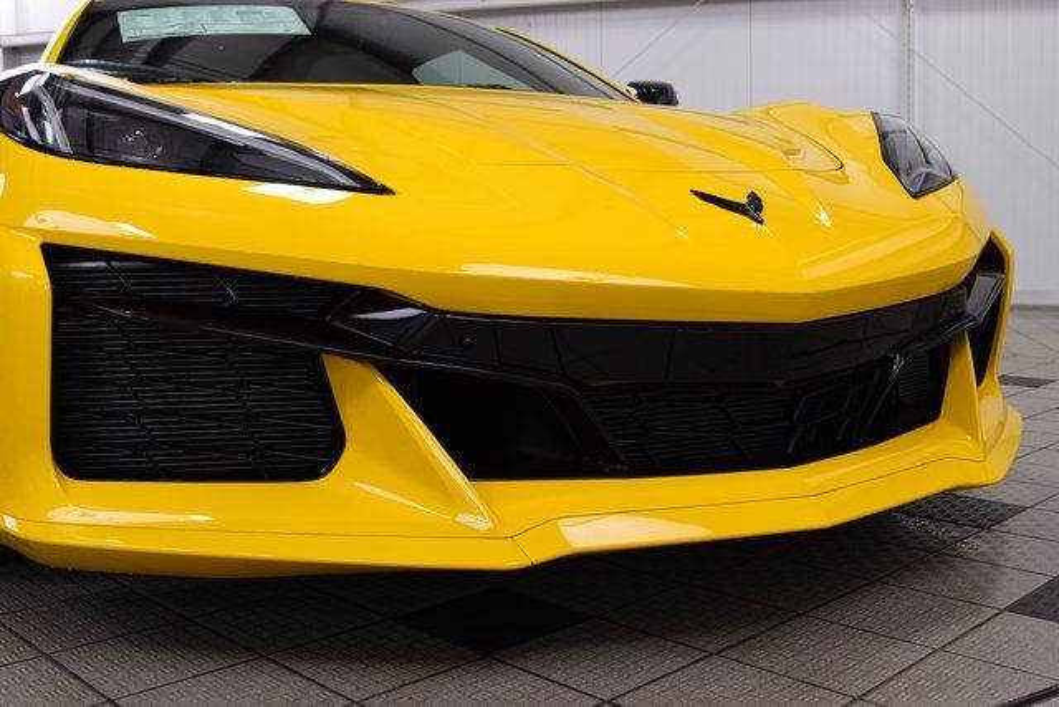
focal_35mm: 36
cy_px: 354
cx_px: 530
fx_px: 1059
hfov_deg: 53.1
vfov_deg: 36.9
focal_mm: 24
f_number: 7.1
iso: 400
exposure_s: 1/30
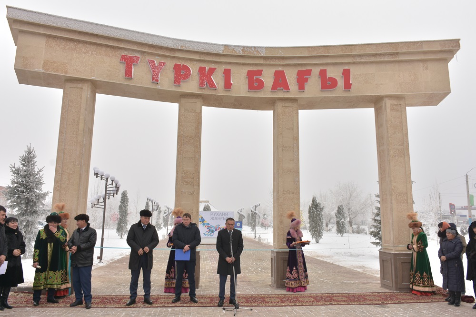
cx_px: 238
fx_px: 357
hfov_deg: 67.4
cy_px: 158
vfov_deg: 47.9
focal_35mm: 27
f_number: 8
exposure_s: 1/320
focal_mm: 18
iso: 320
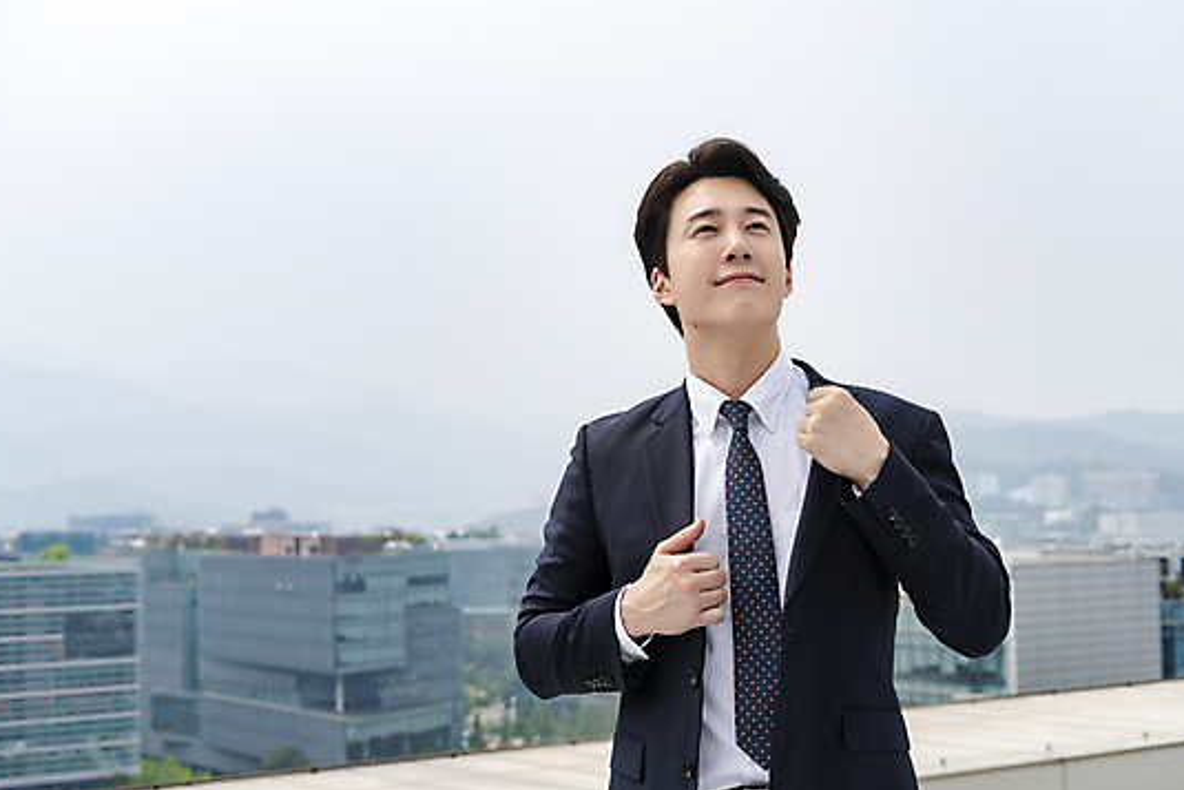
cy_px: 396
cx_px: 601
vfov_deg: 24.2
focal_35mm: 56
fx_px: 1842
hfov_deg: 35.6
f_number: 5.6
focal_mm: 50
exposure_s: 1/2000
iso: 400
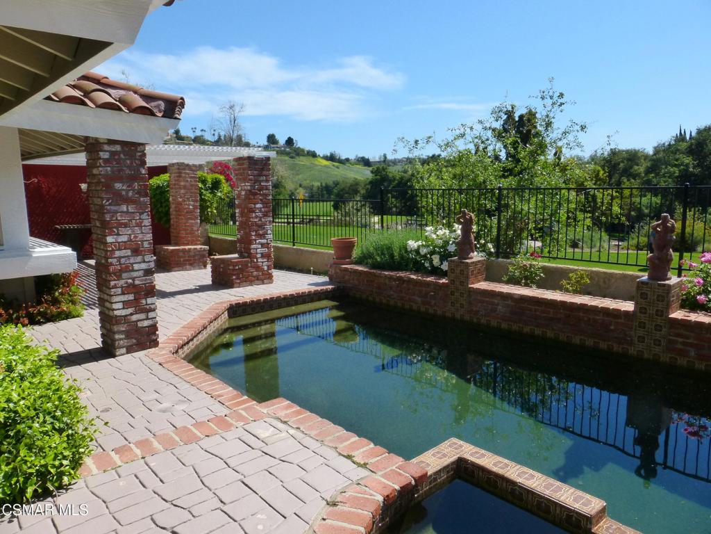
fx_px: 513
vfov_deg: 54.9
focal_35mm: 25
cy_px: 267
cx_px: 356
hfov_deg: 69.4
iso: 160
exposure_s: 1/640
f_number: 5
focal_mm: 4.3
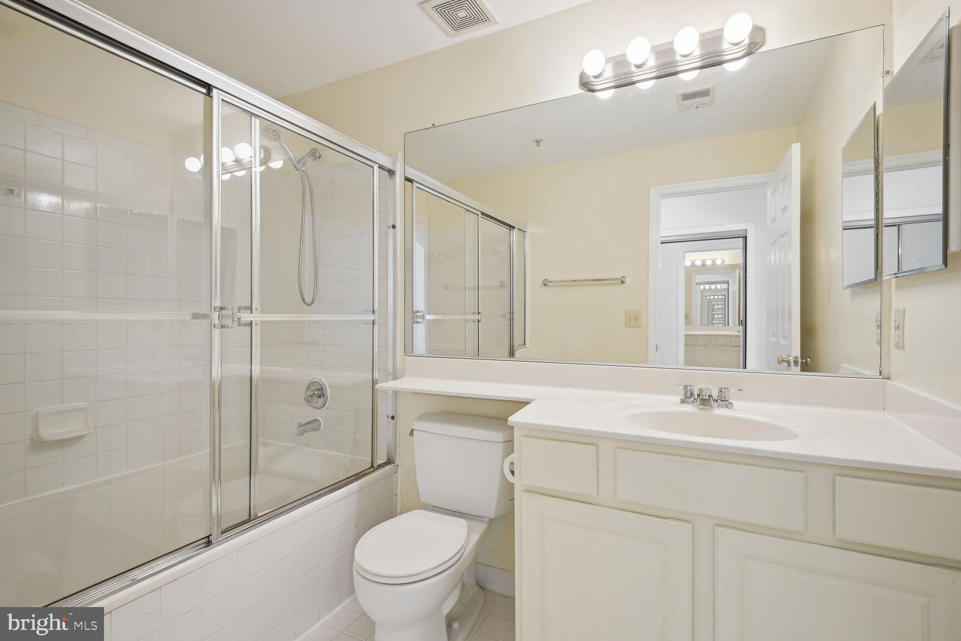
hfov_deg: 96.7
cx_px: 480
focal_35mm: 16
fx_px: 427
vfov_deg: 73.7
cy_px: 320
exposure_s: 1/5
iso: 200
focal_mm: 16
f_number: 8
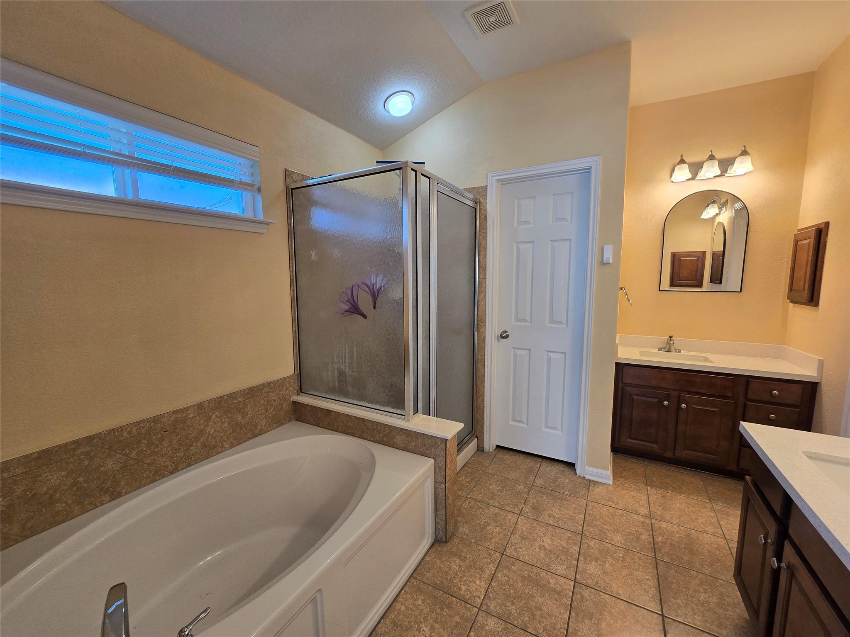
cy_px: 318
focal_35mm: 13
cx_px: 425
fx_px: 319
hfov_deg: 106.2
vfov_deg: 89.9
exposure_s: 1/60
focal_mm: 2.2
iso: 80
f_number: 2.2
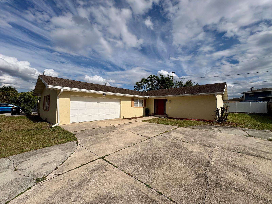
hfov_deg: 102.1
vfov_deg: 85.7
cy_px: 102
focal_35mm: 14
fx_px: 110
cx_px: 136
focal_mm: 2.22
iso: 50
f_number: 2.2
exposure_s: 1/6135
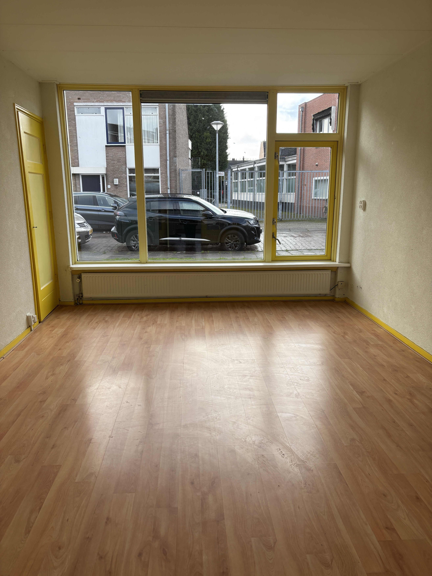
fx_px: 433
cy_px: 288
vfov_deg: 67.3
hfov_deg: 53.1
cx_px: 216
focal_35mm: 26
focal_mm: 5.96
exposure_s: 1/364
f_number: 1.6
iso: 50
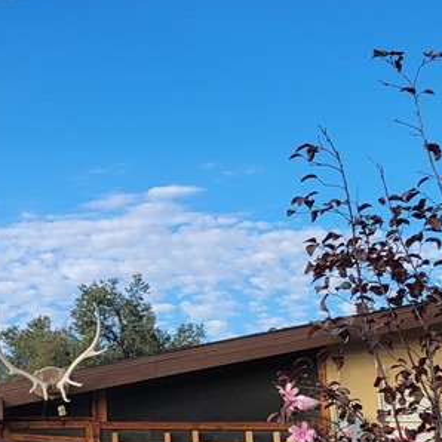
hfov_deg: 20.5
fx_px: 1141
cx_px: -89
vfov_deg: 21.9
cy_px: 222
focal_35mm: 79
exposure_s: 1/1414
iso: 40
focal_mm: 5.4
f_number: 1.8
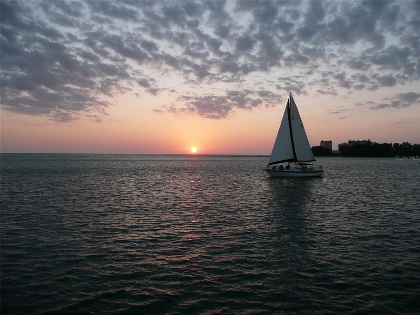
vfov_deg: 49.7
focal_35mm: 28
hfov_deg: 63.4
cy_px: 158
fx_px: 340
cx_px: 210
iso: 100
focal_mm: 4.6
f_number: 3.3
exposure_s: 1/160
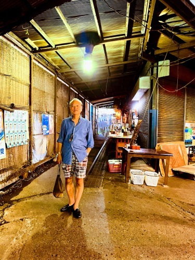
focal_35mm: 26
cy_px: 130
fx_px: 195
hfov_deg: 53.1
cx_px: 98
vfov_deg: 67.3
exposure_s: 1/33
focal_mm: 5.1
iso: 400
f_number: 1.6
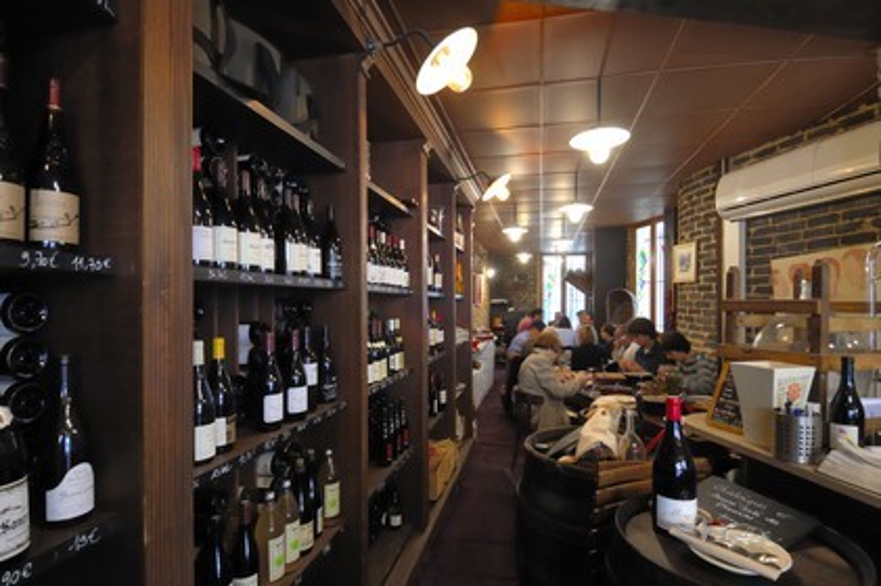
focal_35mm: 18
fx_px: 440
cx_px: 440
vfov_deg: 67.3
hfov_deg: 90.0
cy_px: 293
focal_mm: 12
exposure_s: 1.6
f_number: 9
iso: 100
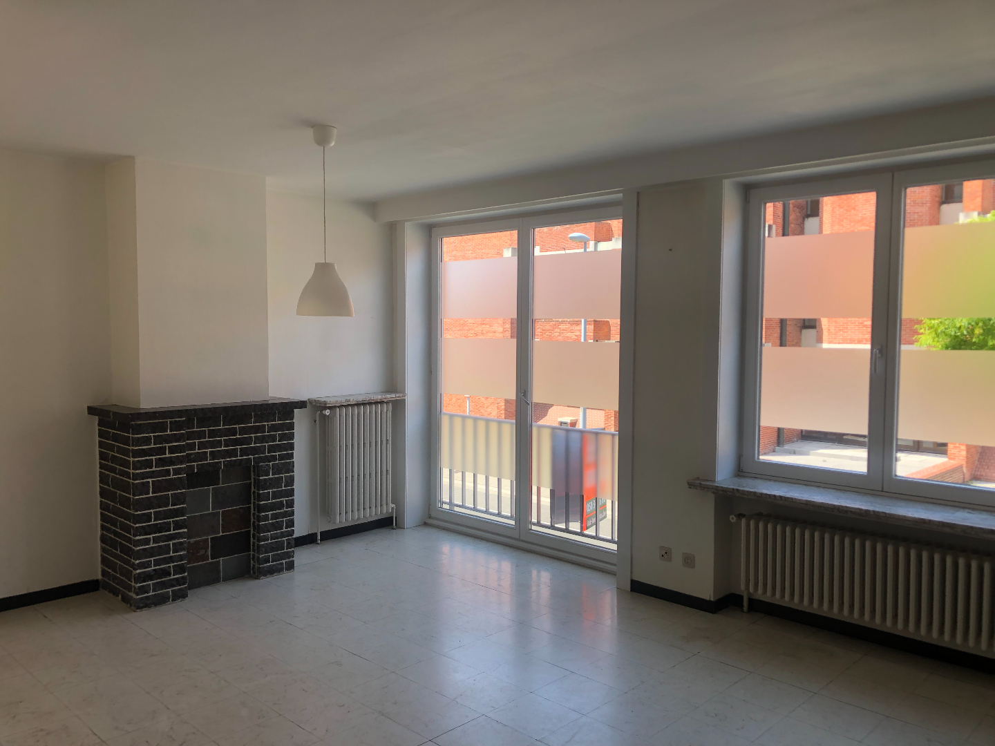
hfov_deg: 63.4
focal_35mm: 28
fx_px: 805
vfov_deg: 49.7
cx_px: 498
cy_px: 373
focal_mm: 3.99
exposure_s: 1/206
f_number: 1.8
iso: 20
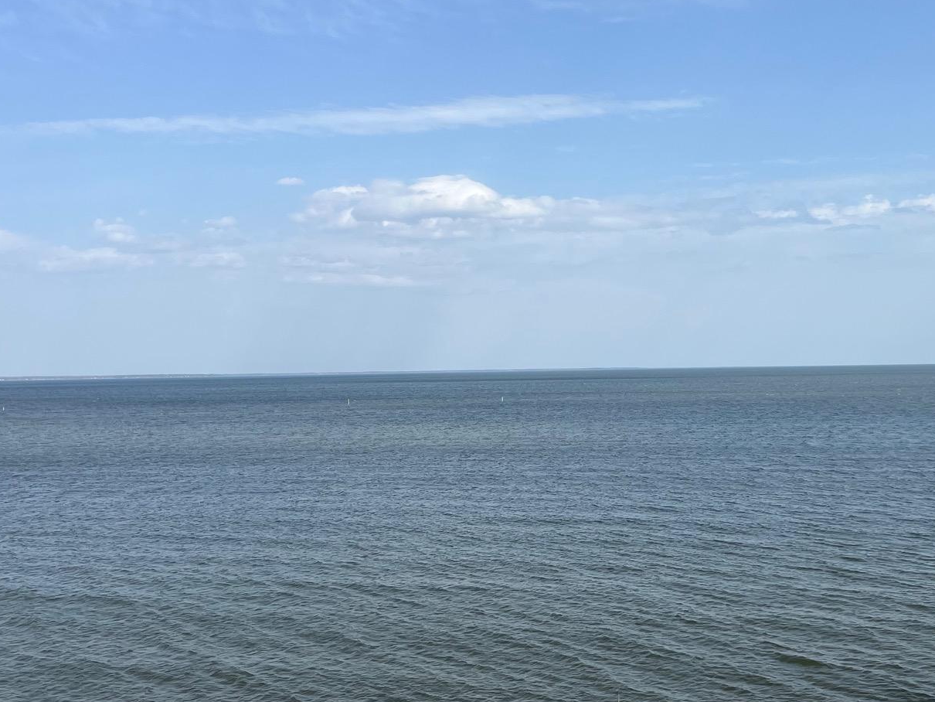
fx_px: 1189
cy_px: 329
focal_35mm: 44
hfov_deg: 42.5
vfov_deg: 32.9
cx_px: 598
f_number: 1.6
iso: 50
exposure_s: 1/4854
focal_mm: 5.1
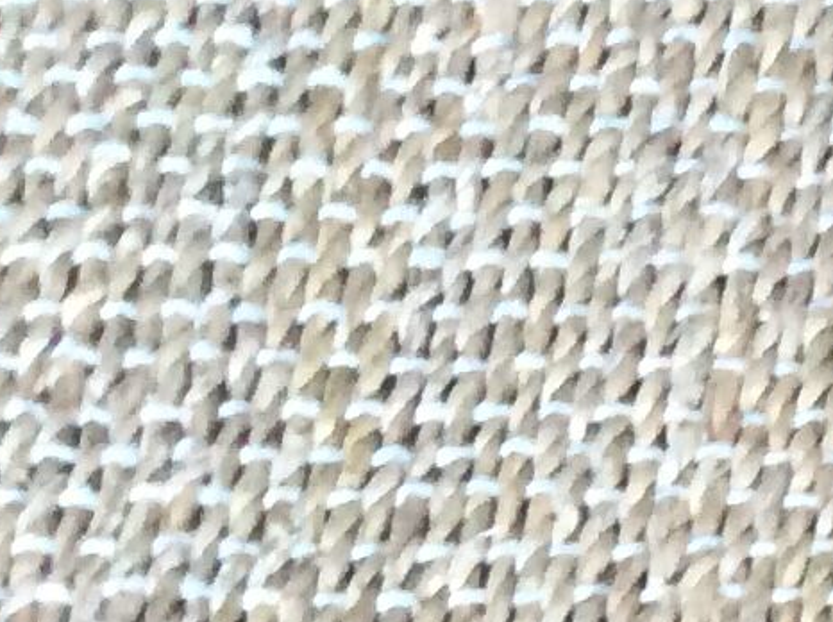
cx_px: 2204
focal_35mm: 178
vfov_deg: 7.6
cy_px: 1616
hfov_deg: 9.5
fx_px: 4277
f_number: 2.4
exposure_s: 1/25
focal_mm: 3.3
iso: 250
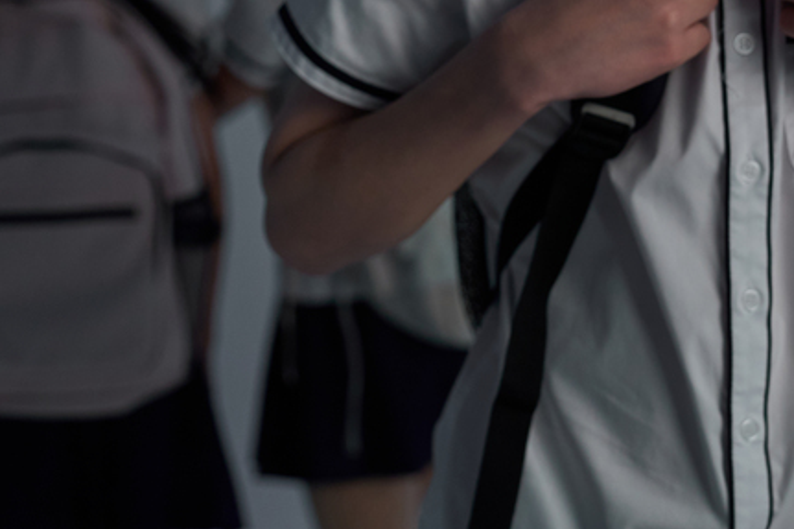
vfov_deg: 16.7
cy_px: 119
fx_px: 1786
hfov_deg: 25.1
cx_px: 399
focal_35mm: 81
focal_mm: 48
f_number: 2.8
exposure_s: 1/160
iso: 640
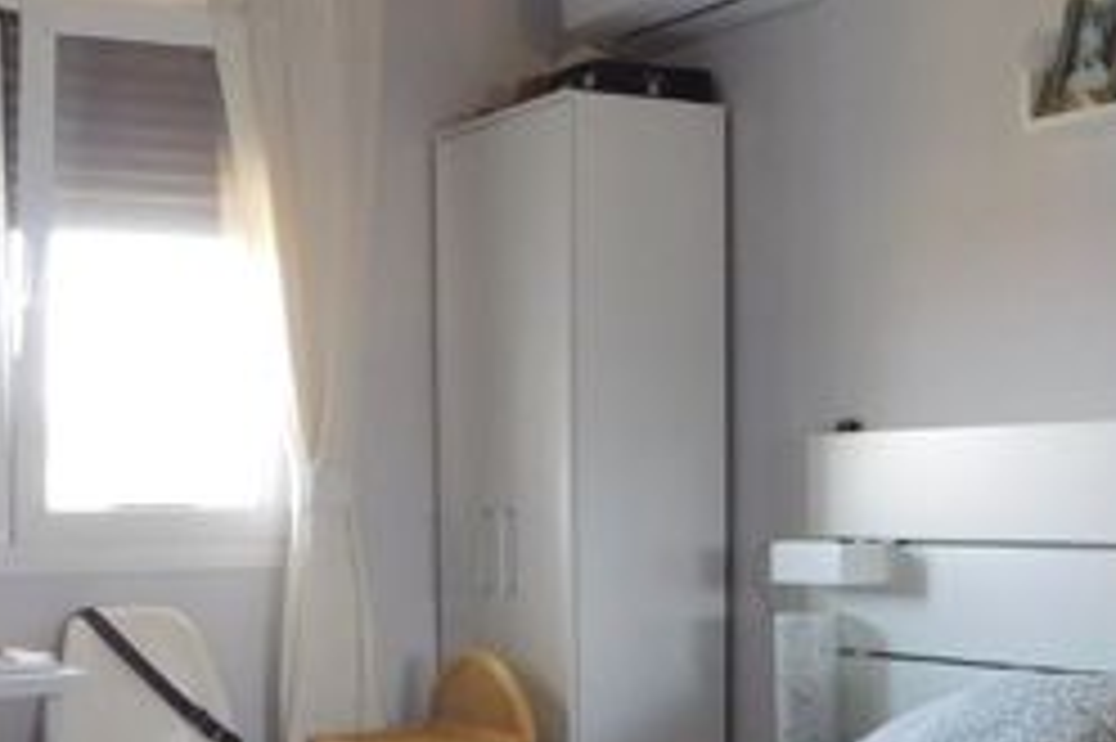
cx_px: 605
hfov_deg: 29.7
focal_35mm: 68
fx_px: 2107
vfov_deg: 19.4
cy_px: 749
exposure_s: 1/30
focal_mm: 4
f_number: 3
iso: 200
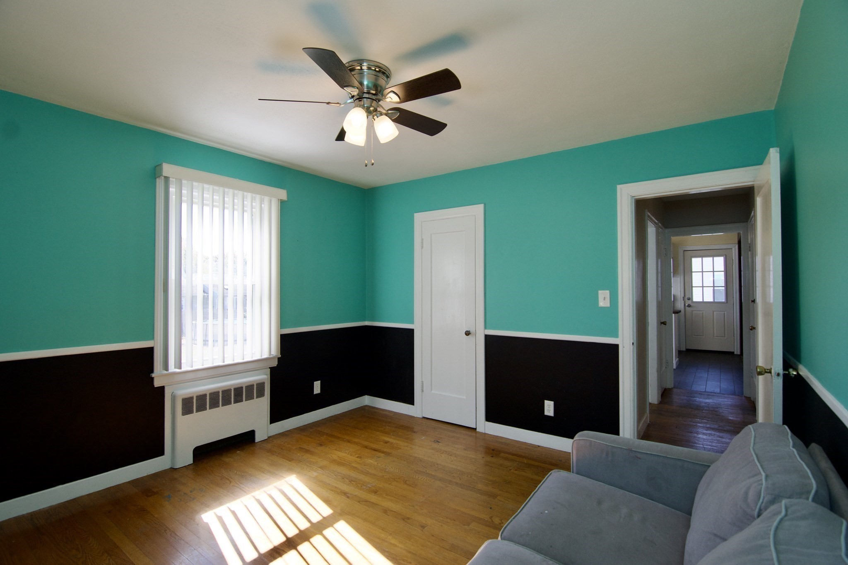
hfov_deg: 95.0
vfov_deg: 72.0
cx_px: 424
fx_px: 389
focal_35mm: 16
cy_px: 282
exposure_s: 1/125
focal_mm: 11
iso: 400
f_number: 5.6
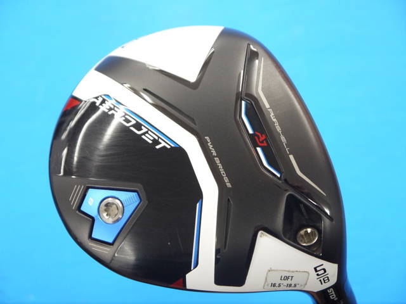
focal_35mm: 78
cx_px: 203
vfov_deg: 18.9
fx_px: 915
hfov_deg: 25.0
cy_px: 152
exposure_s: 1/60
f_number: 5.5
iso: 800
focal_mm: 39
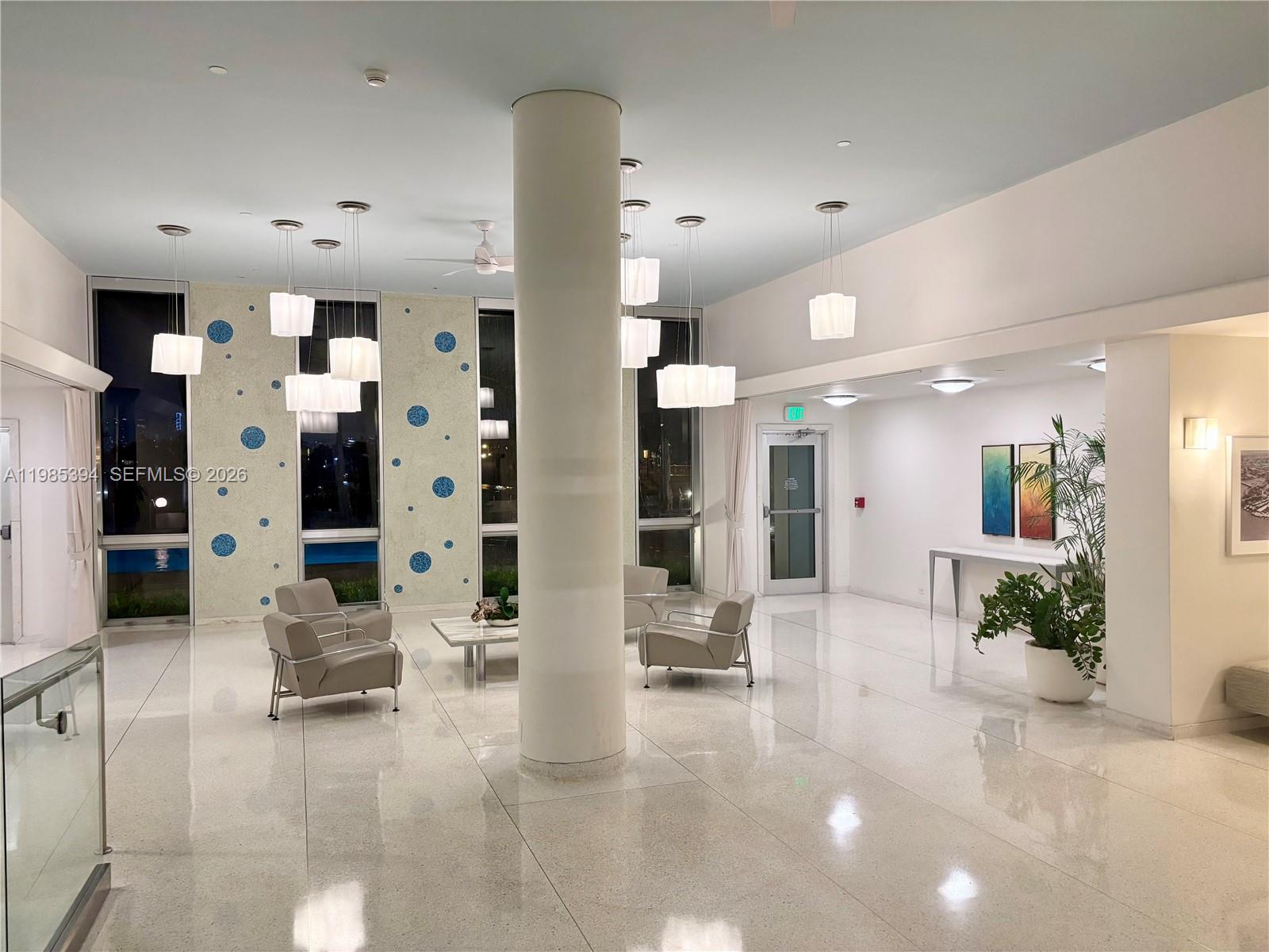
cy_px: 476
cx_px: 634
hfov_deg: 67.3
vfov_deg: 53.1
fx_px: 953
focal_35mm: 26
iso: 250
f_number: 1.6
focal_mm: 5.96
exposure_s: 1/60
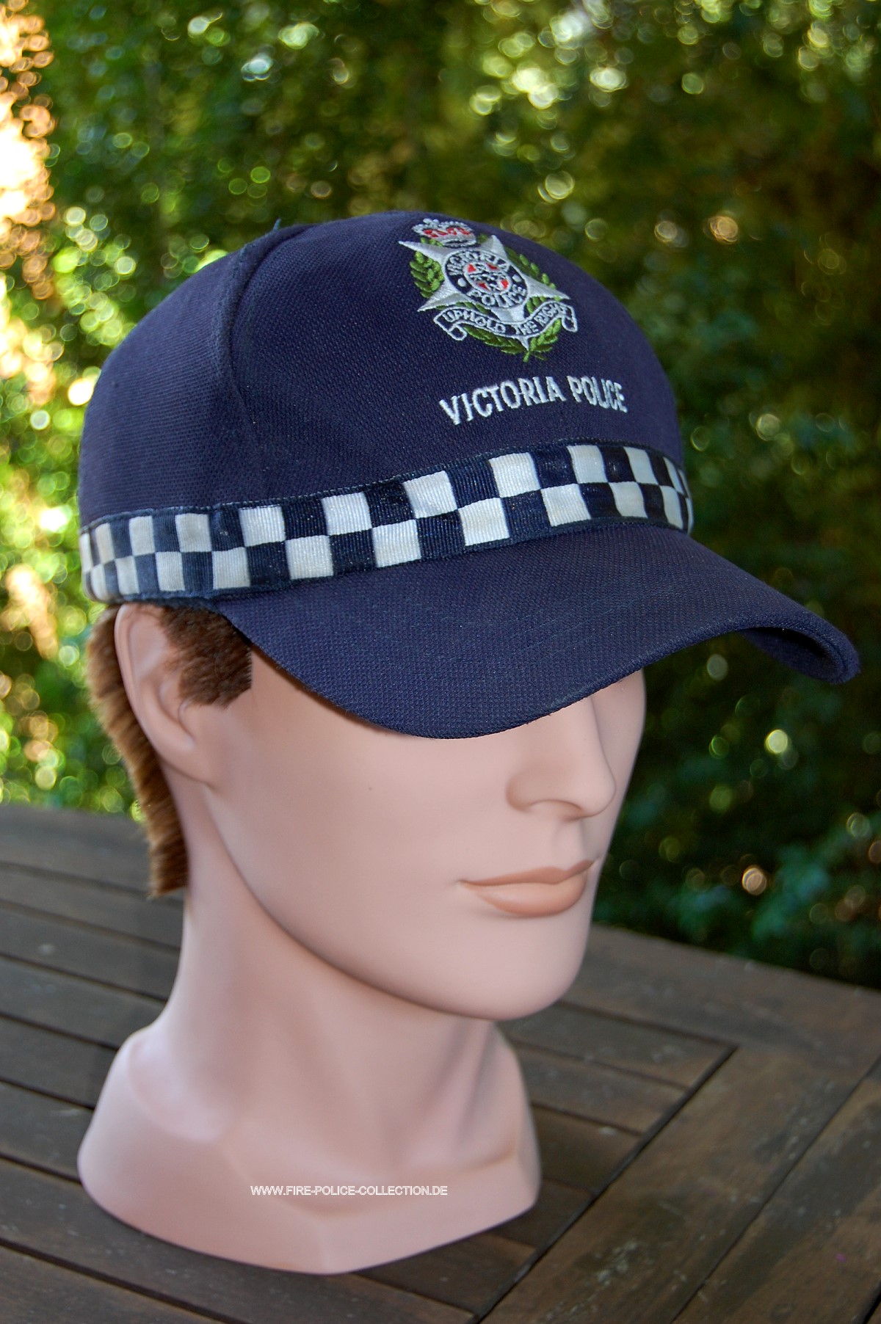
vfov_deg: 33.4
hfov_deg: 22.6
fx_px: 2206
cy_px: 662
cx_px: 440
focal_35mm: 60
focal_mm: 40
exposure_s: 1/60
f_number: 5
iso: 400
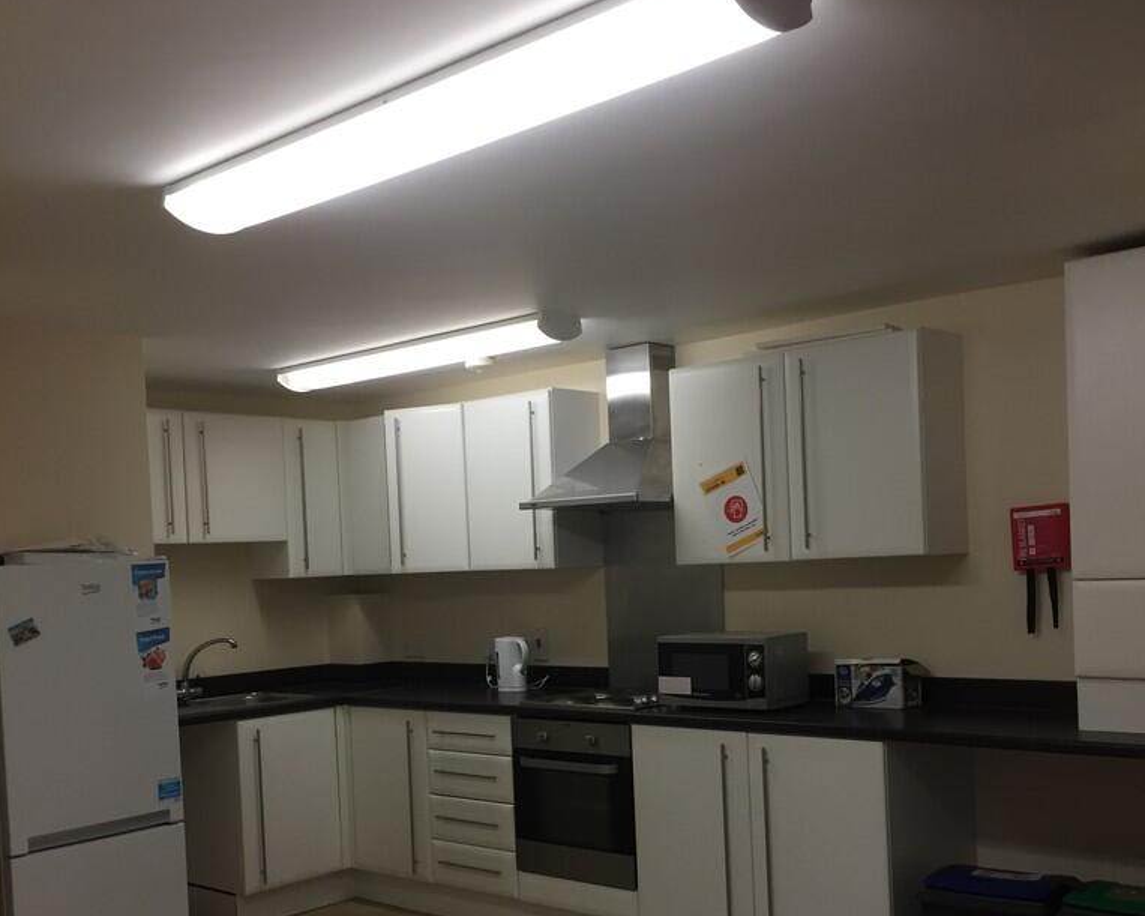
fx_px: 1287
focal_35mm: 38
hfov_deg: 47.9
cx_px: 570
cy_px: 605
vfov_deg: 38.7
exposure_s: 1/33
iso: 50
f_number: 2.2
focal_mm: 4.15
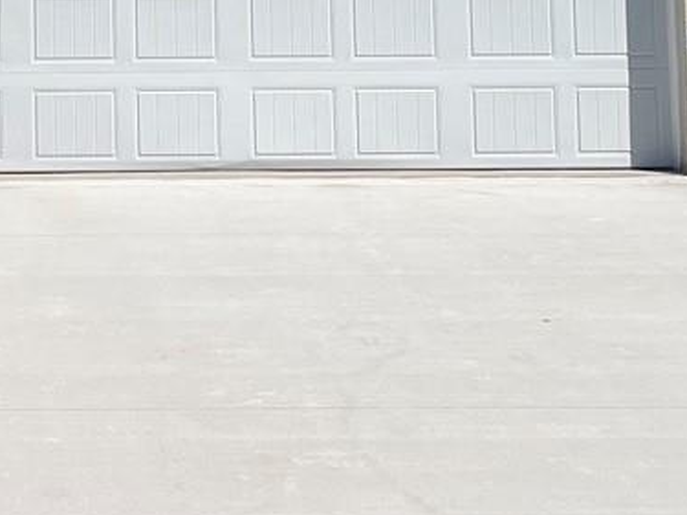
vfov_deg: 12.5
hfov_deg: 17.4
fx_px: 2202
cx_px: 53
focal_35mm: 111
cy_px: -324
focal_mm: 5.1
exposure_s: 1/8403
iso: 50
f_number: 1.6
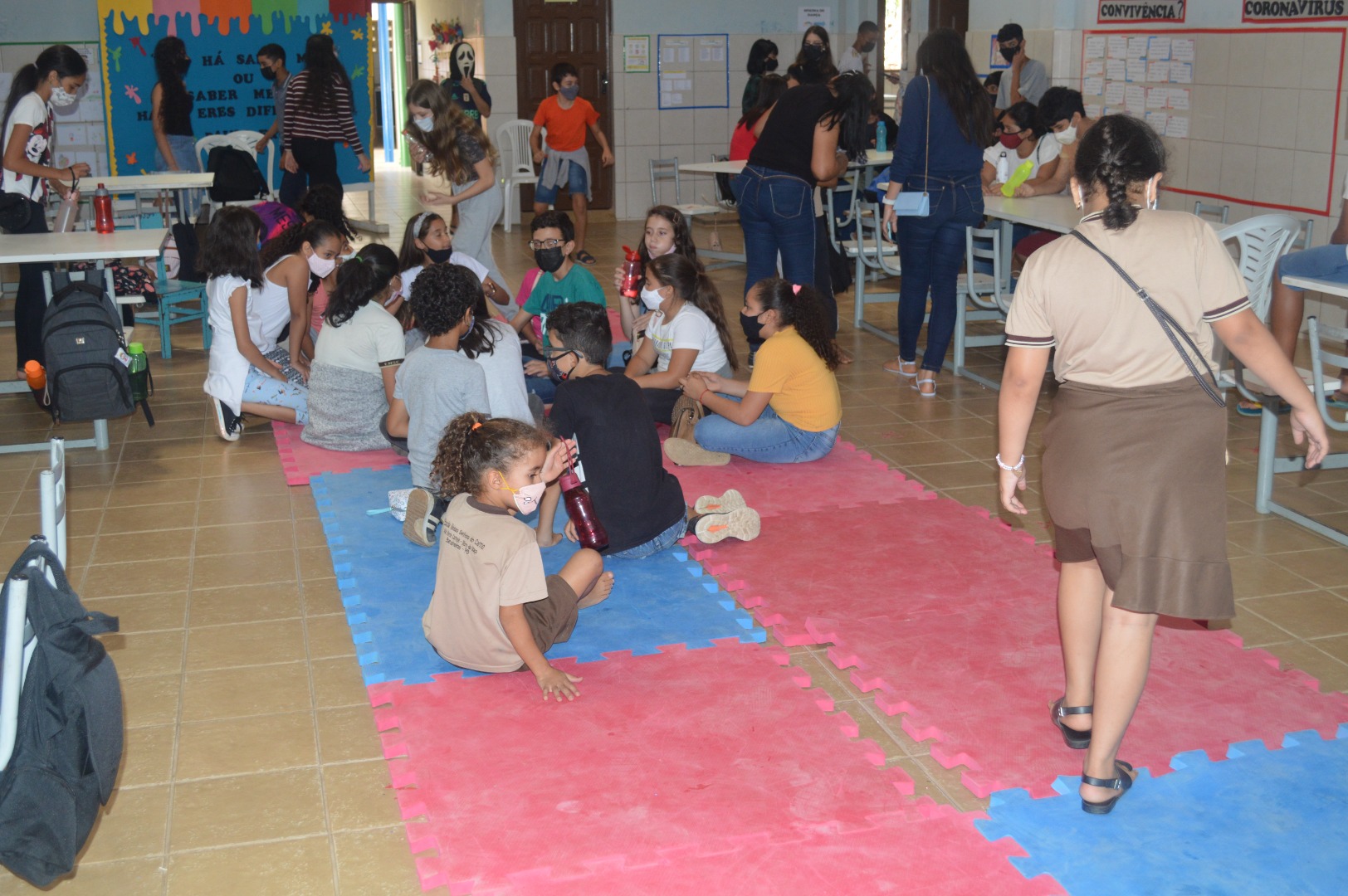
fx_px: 1459
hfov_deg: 49.6
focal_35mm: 39
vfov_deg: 34.2
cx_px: 674
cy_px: 448
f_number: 4.2
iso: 640
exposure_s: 1/60
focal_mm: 26
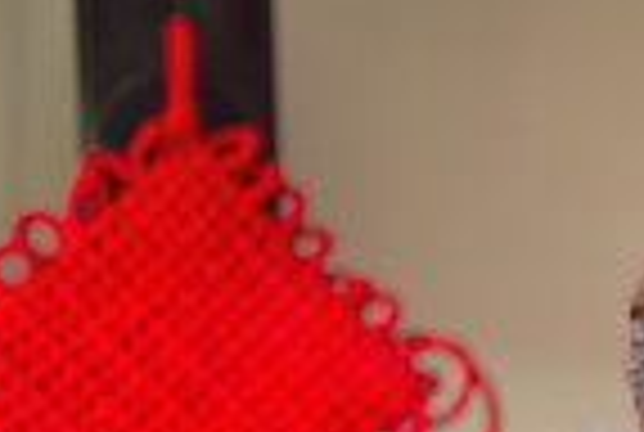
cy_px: 637
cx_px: 1058
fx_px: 2187
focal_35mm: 122
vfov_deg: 10.9
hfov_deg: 15.1
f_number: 1.4
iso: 400
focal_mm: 35
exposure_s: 1/400
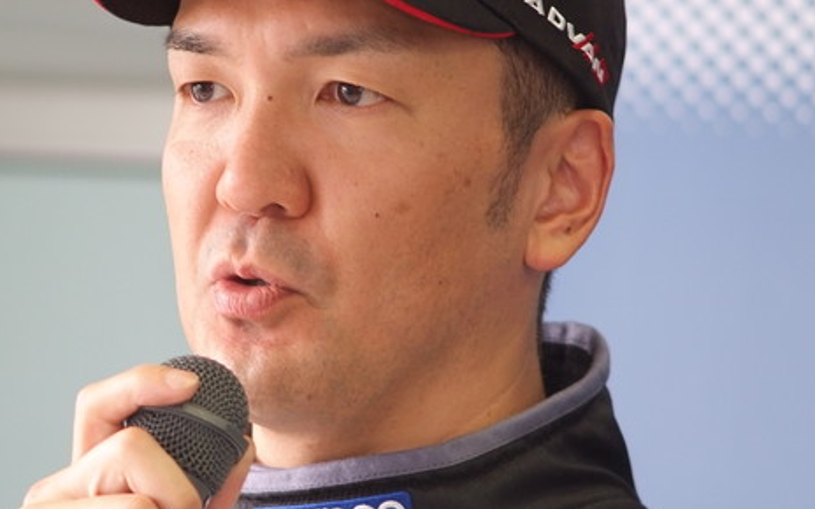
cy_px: 223
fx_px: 9484
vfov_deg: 3.1
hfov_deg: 4.9
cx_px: 242
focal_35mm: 427
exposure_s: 1/125
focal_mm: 180
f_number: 2.8
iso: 800
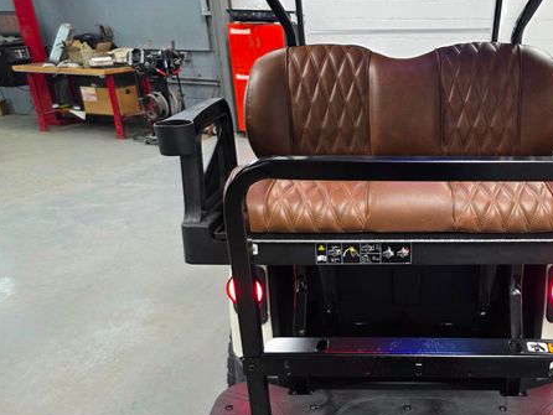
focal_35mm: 33
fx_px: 527
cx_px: 392
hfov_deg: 53.6
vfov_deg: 42.6
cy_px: 264
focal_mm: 6.3
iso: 160
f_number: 1.7
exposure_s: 1/120
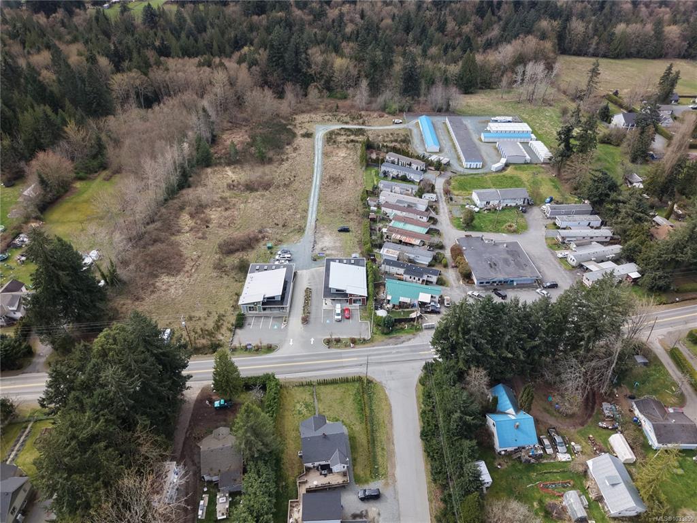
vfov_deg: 56.8
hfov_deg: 71.6
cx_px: 348
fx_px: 483
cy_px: 262
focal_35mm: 24
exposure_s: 1/80
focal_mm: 8.67
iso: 340
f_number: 1.8
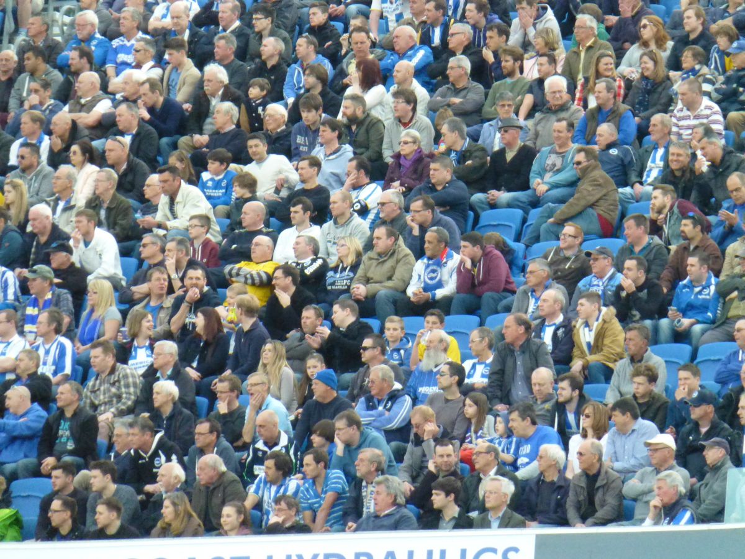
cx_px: 372
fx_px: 10330
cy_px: 280
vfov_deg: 3.1
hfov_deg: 4.1
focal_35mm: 480
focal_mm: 86
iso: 1600
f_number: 6.4
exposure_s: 1/400
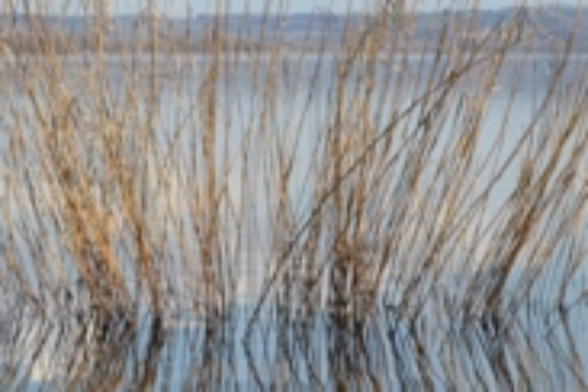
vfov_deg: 8.7
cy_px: 154
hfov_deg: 13.1
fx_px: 2564
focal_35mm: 157
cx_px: 273
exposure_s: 1/400
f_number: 25
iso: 1600
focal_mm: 30
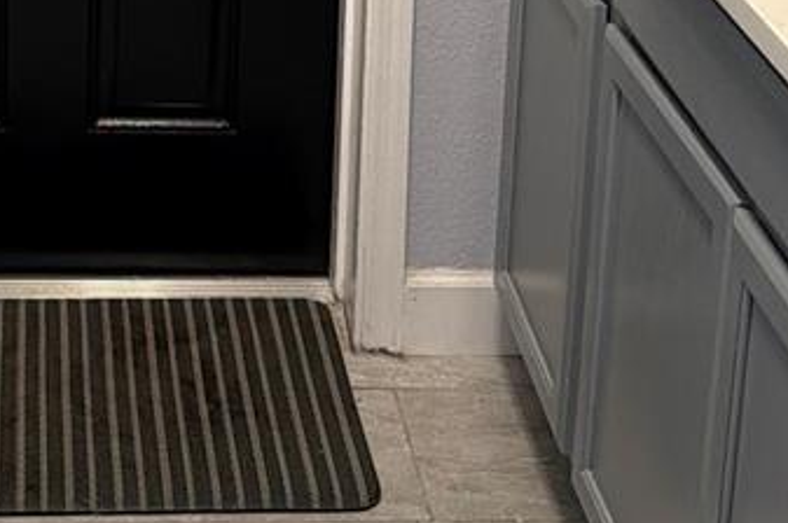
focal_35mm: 89
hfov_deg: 22.4
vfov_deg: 14.1
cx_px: 103
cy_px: -332
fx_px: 1946
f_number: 1.78
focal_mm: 6.76
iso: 250
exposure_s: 1/60
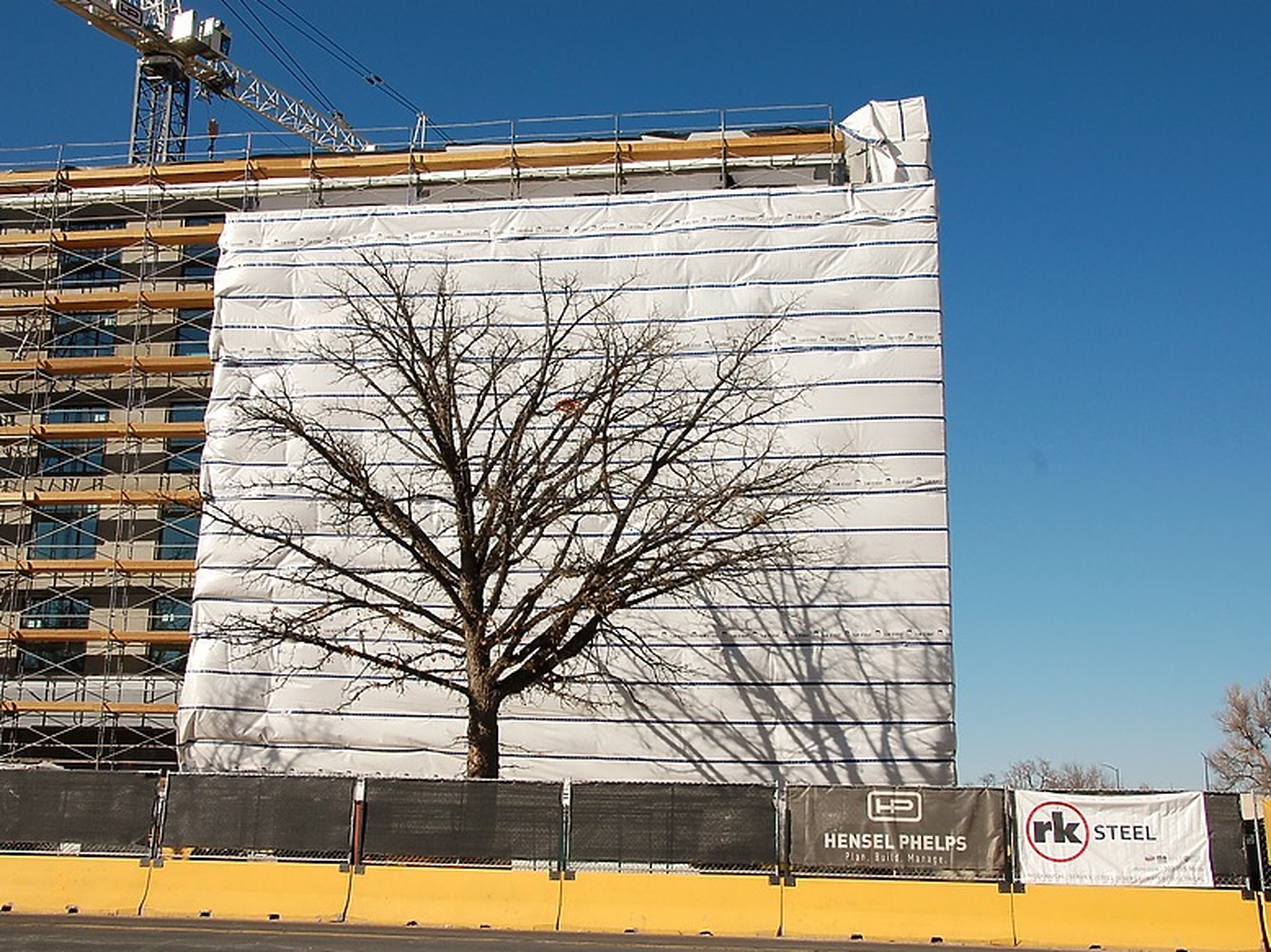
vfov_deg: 35.9
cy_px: 481
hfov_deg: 46.8
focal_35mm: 40
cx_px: 590
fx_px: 1468
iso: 200
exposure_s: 1/400
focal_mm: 24
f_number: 11
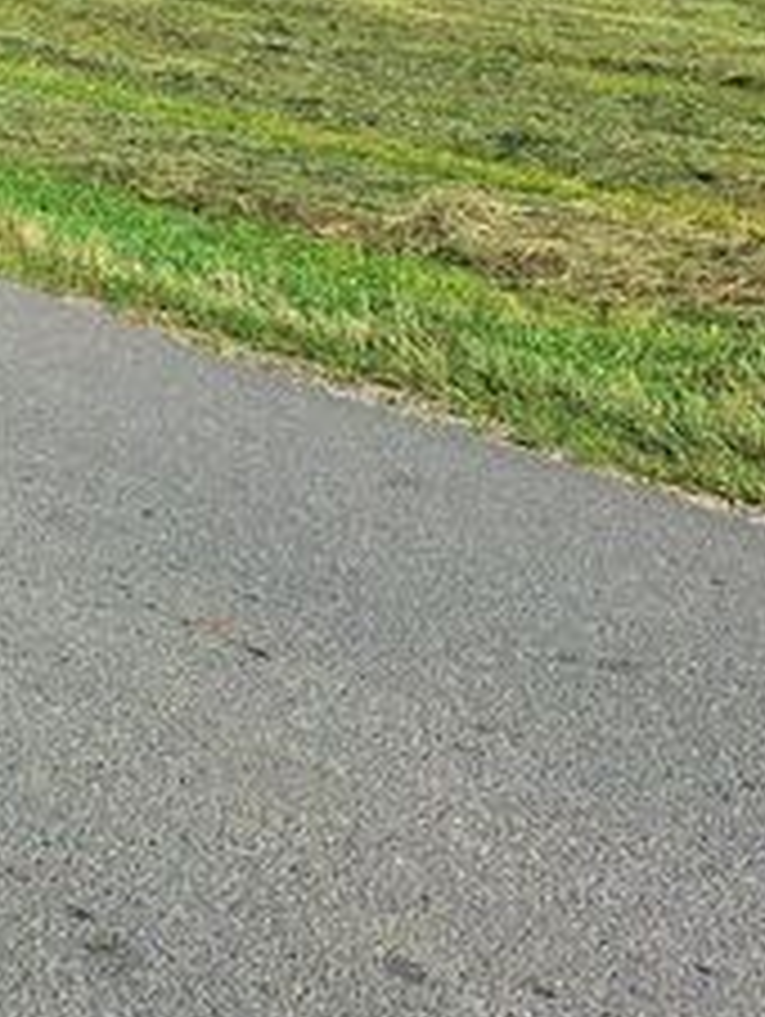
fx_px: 1912
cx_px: -270
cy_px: -176
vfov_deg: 26.7
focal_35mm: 65
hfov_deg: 20.4
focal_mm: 5.54
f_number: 1.8
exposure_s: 1/3344
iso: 40
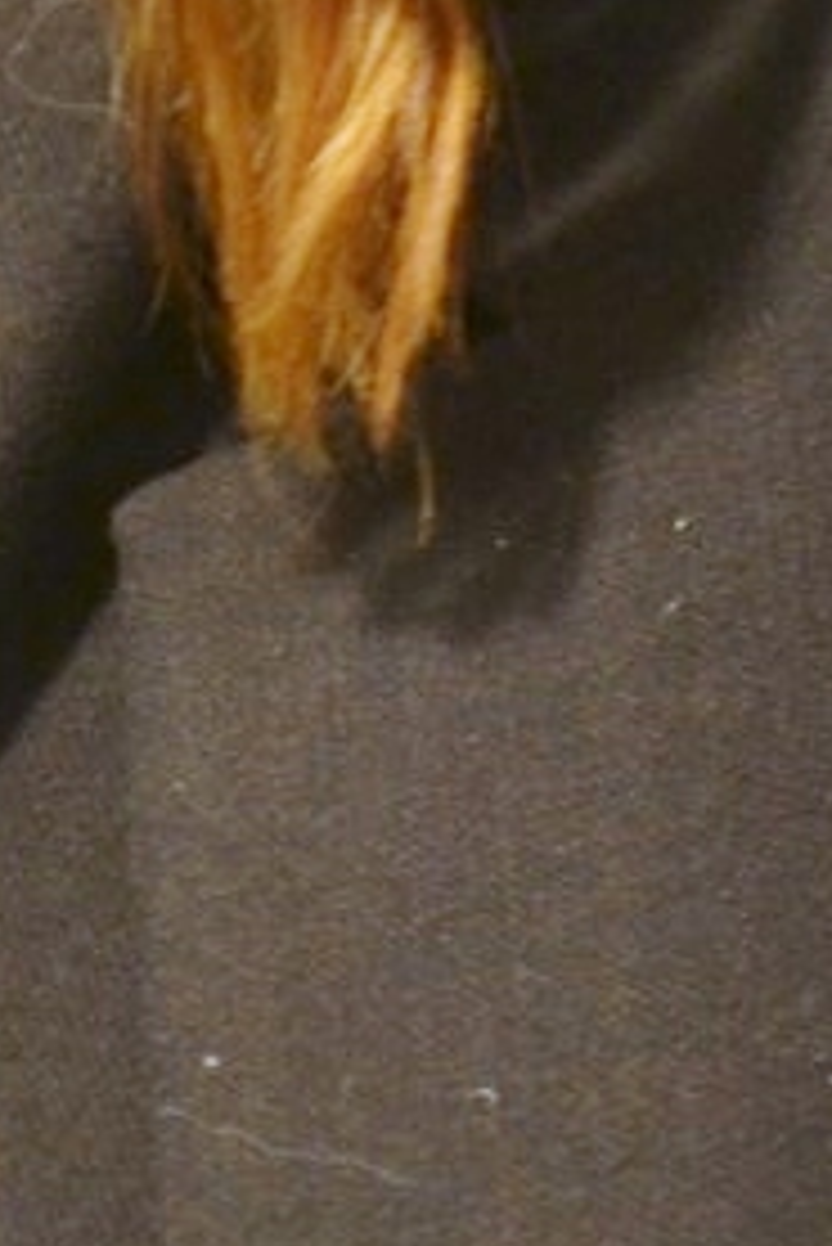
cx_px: 1482
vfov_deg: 6.5
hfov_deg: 4.4
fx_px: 10698
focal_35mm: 309
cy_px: -949
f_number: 4.5
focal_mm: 38
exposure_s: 1/15
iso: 400
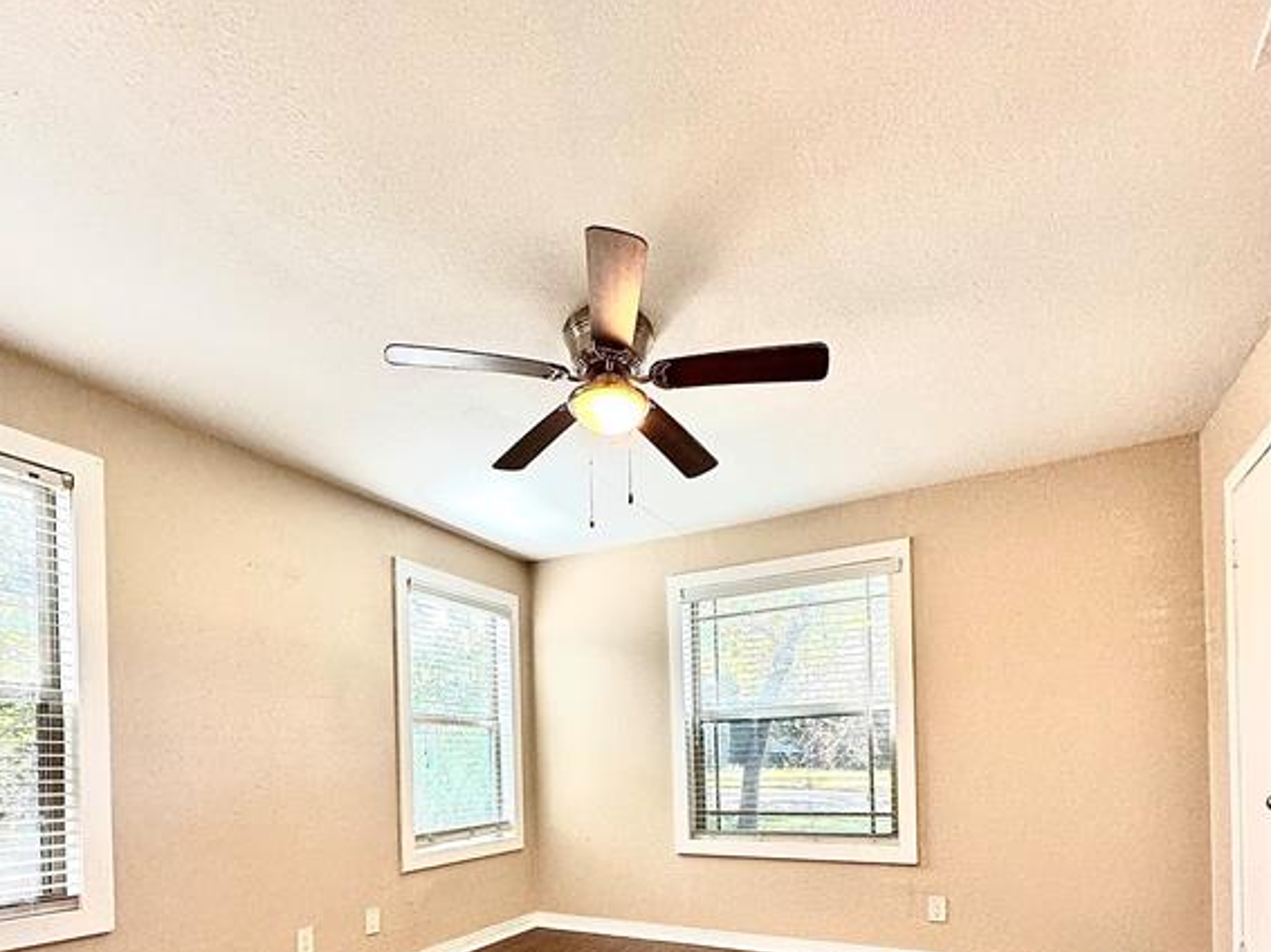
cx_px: 629
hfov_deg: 84.7
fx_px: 697
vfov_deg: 62.5
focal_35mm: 19
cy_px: 770
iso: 250
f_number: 2.2
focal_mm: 2.22
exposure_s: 1/120
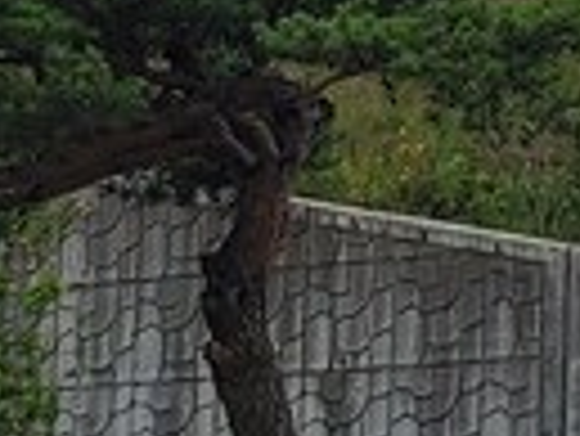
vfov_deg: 8.4
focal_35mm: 174
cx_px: 895
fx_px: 2918
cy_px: -205
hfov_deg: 10.9
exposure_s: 1/2632
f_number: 1.5
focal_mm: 4.23
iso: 50
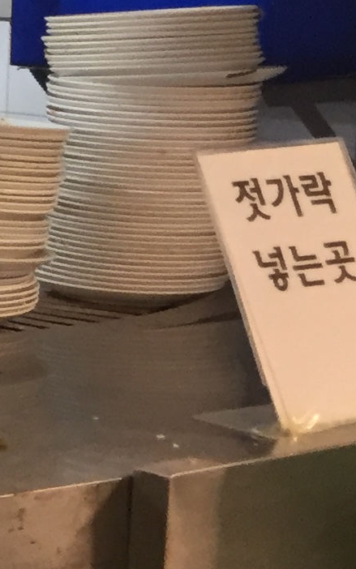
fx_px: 2219
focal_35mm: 143
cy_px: 190
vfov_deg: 14.6
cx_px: -906
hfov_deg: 7.4
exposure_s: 1/30
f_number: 2.2
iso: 100
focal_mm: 4.15
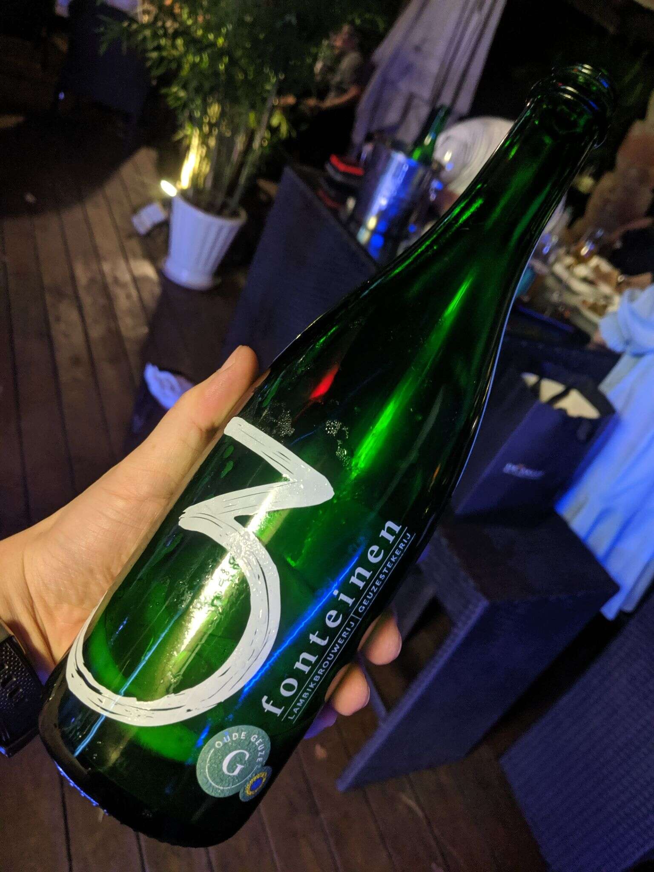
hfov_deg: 51.4
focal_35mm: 27
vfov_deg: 65.3
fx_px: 680
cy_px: 436
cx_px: 327
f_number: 1.8
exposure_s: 1/30
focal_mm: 4.44
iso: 390
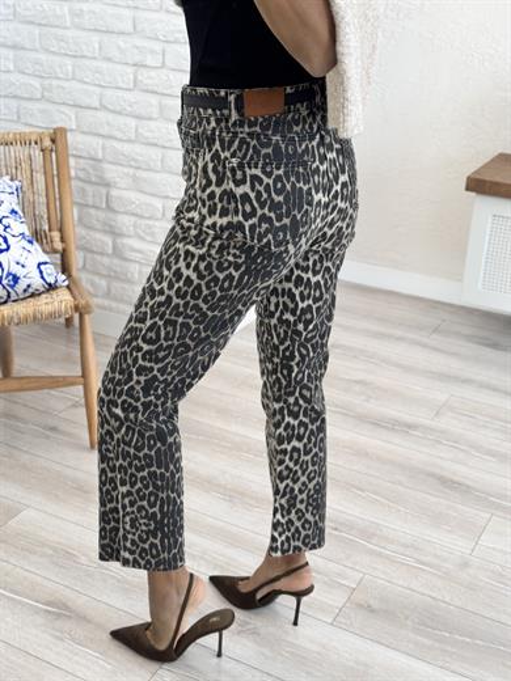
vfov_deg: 39.7
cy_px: 340
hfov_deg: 30.3
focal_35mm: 48
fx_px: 945
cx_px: 256
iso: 100
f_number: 1.78
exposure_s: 1/108
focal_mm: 6.76
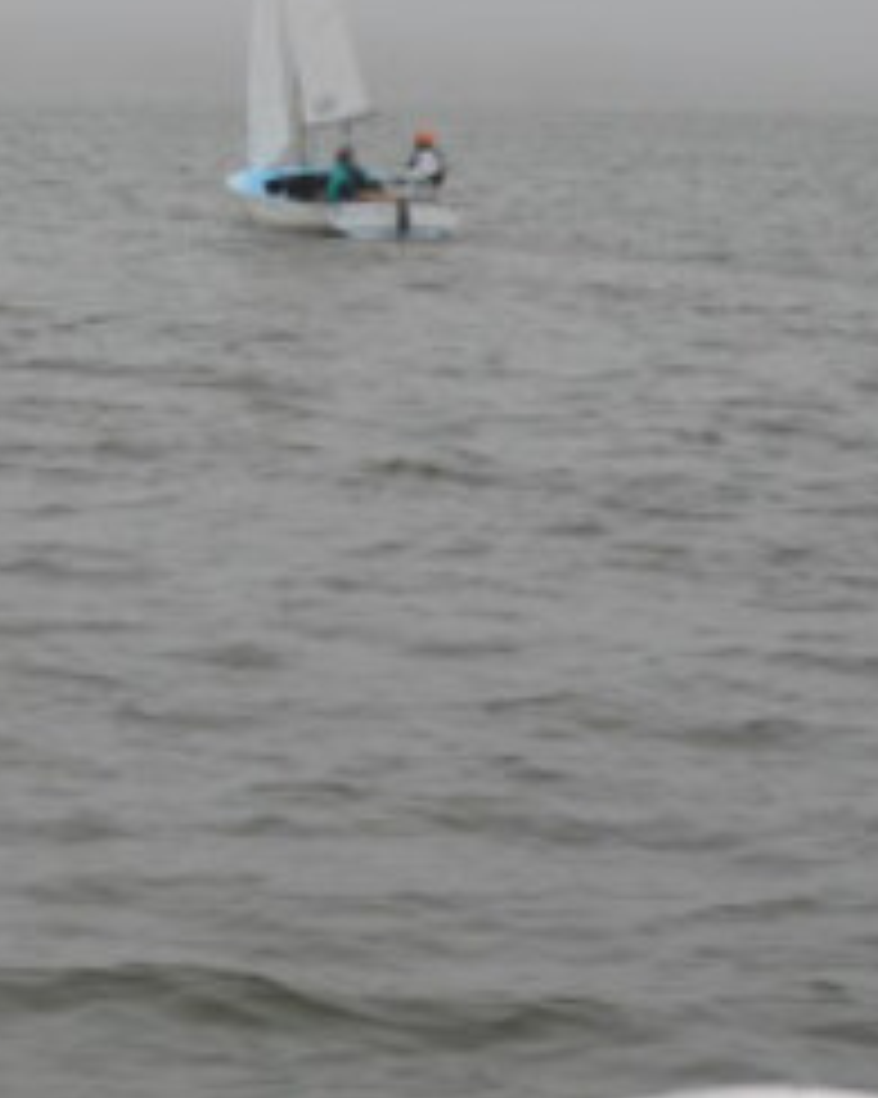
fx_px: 4973
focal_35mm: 153
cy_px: -416
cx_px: -288
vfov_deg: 12.2
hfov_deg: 9.9
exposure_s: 1/320
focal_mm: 26
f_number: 9
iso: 100
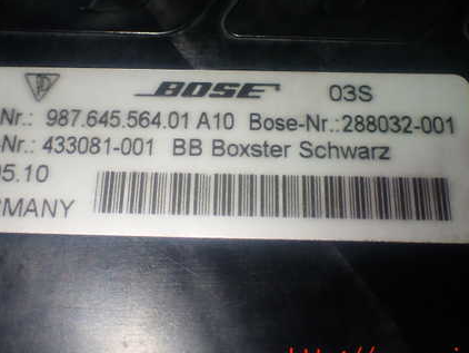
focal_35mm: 54
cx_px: 207
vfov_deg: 26.9
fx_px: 732
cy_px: 122
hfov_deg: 35.5
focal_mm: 6.83
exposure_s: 1/80
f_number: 2.7
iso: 160
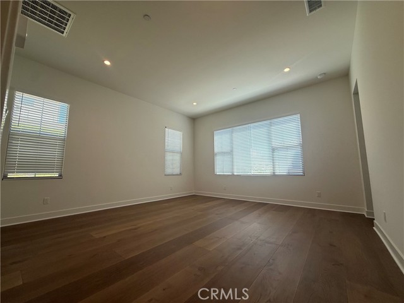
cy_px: 152
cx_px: 202
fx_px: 163
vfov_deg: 85.7
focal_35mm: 14
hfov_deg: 102.1
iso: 50
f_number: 2.2
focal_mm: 2.22
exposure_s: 1/198
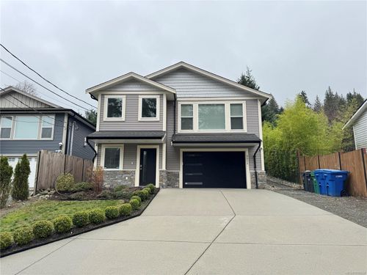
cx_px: 184
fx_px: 254
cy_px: 138
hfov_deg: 71.6
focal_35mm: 24
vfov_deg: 56.8
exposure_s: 1/842
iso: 80
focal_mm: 6.76
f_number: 1.78
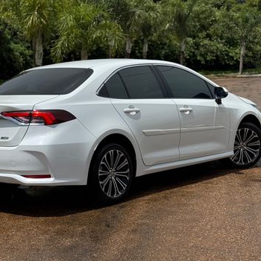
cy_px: 131
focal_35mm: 57
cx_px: 102
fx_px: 486
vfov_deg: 30.0
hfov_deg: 30.0
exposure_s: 1/7937
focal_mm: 6.76
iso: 64
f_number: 1.78
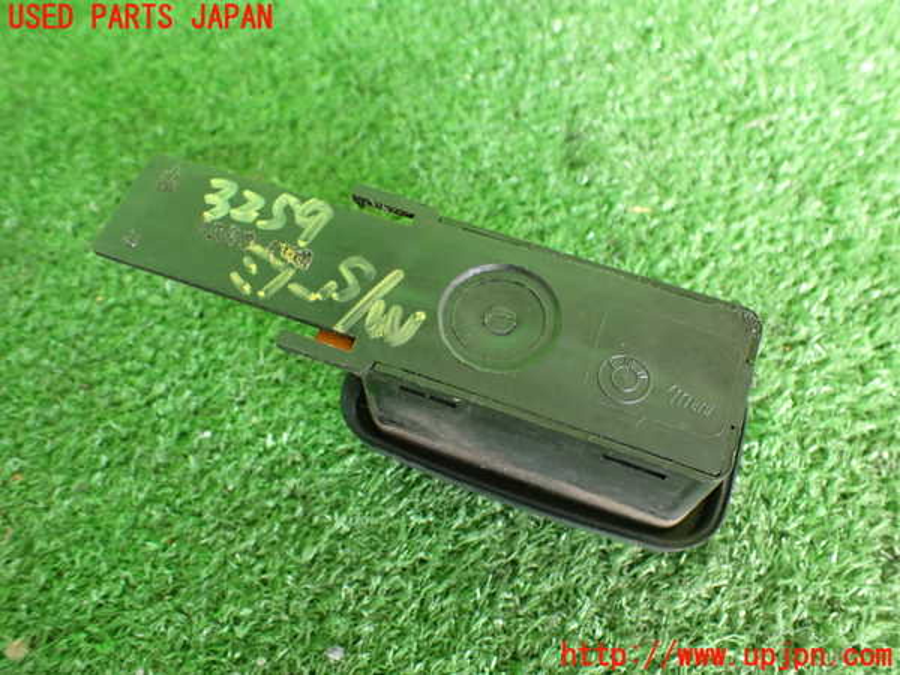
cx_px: 450
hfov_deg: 60.0
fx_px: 780
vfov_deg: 46.8
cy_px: 338
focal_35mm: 30
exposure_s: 1/100
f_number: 2.3
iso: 800
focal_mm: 5.4
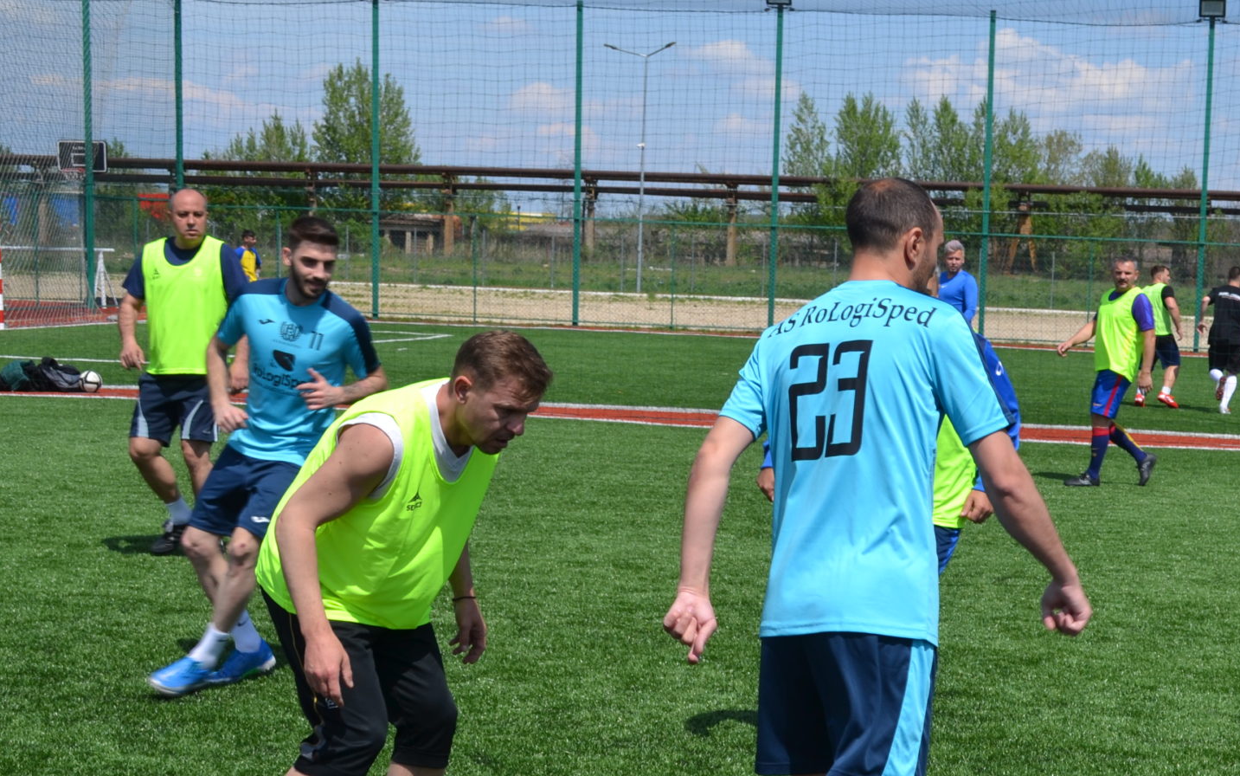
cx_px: 899
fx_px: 2400
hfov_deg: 28.6
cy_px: 684
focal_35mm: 71
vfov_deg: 18.1
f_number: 8
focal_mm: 26
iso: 100
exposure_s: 1/250
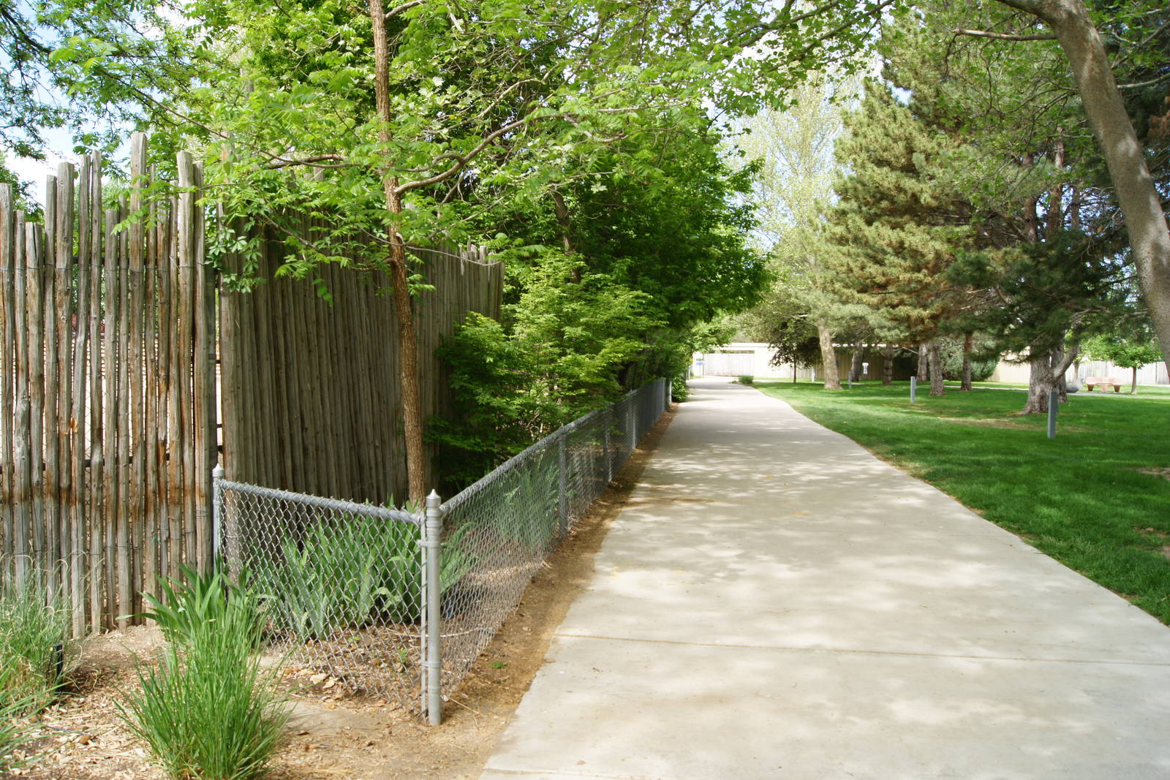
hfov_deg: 67.4
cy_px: 390
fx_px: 878
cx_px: 585
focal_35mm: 27
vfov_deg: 47.9
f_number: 9
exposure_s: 1/80
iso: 200
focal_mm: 18
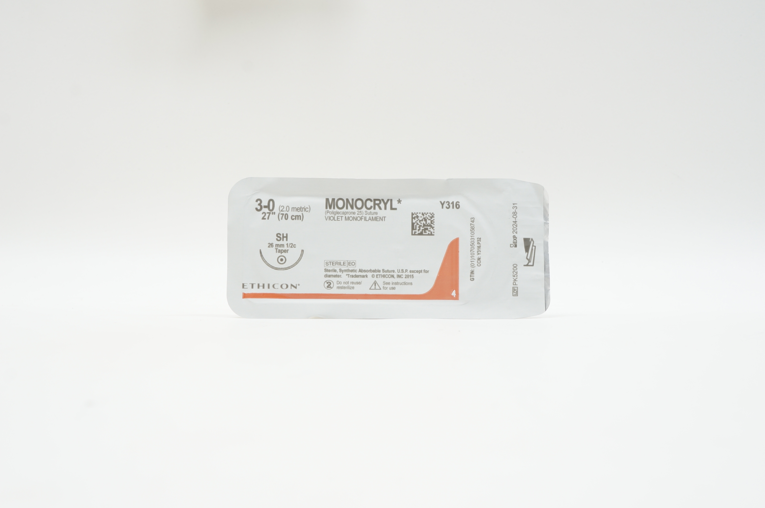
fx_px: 987
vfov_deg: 28.9
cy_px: 254
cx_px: 382
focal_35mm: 46
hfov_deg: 42.4
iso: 400
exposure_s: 1/15
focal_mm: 31
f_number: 10
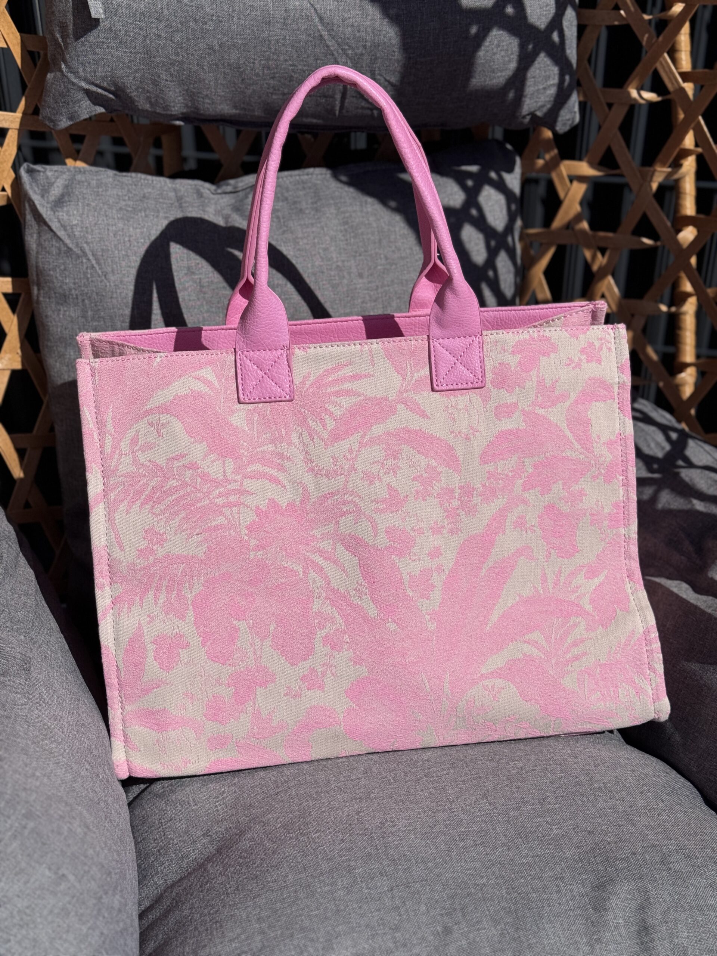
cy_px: 478
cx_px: 358
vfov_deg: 39.7
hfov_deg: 30.3
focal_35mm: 48
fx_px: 1326
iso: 80
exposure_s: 1/15385
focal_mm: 6.76
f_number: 1.78
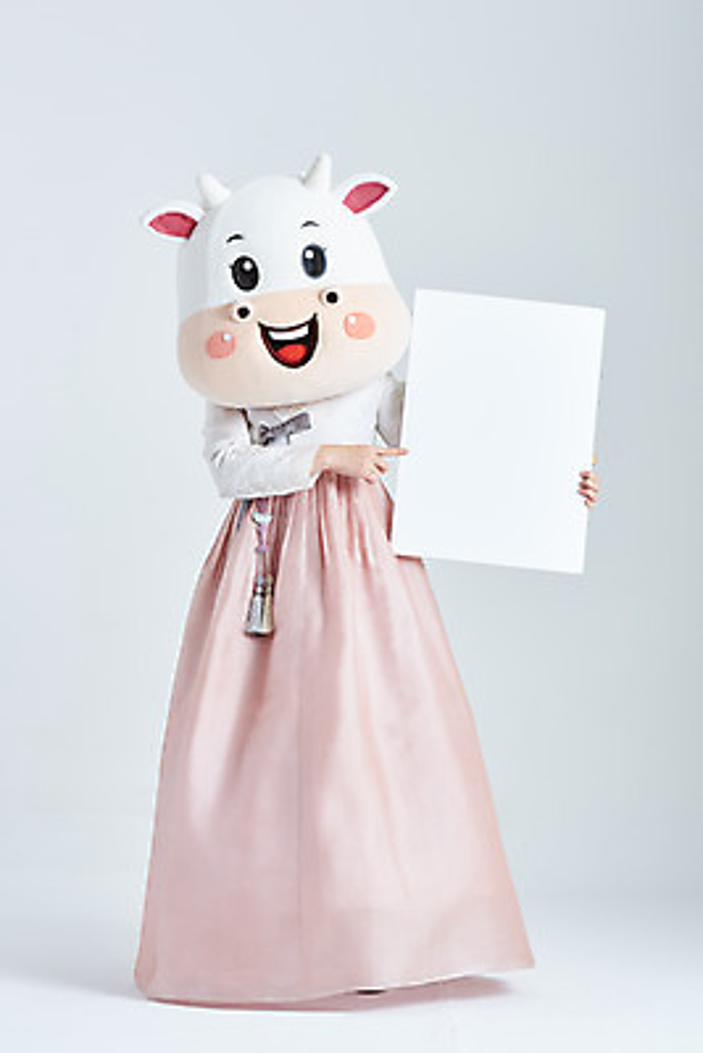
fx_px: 2634
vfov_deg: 22.6
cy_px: 526
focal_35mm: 90
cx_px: 352
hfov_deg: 15.2
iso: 100
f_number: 11
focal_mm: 90
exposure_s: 1/125
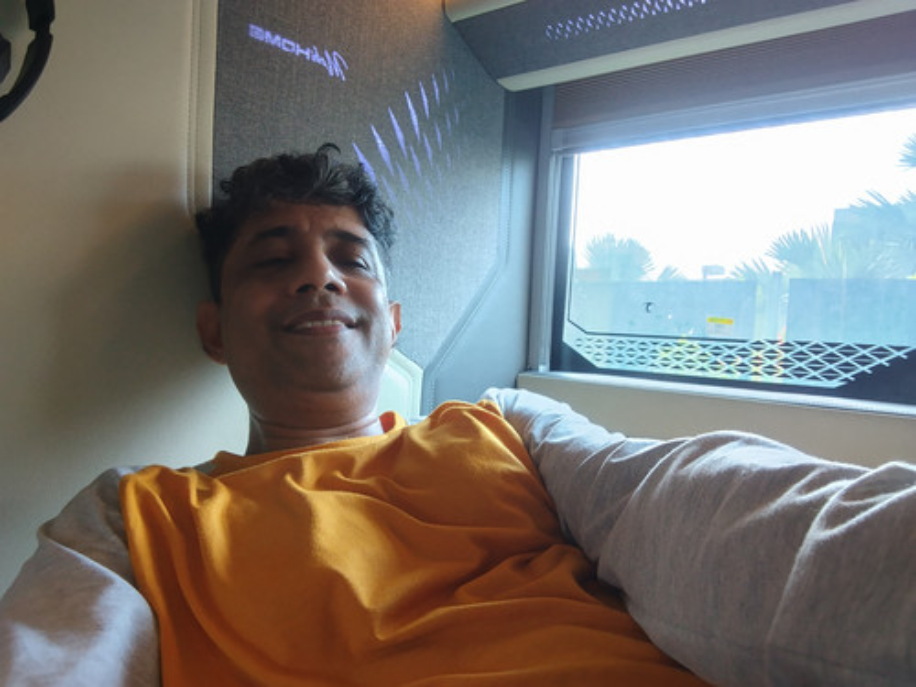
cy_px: 344
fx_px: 688
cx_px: 458
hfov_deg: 67.3
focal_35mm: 26
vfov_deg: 53.1
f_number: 2
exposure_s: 1/33.3
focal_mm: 2.79
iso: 250
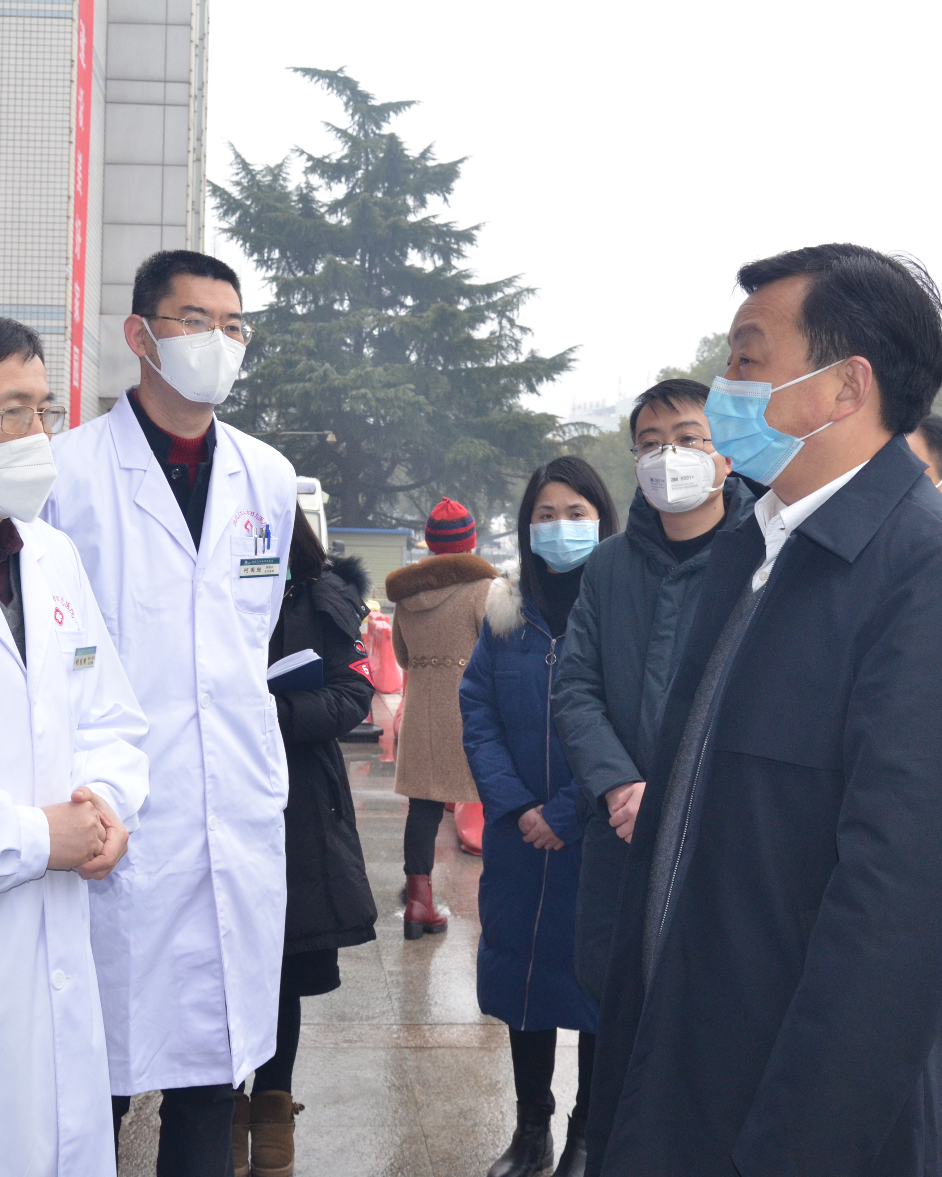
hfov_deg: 33.5
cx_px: 368
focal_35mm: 45
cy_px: 588
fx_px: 1558
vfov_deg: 41.4
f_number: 7.1
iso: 1000
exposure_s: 1/250
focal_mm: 21
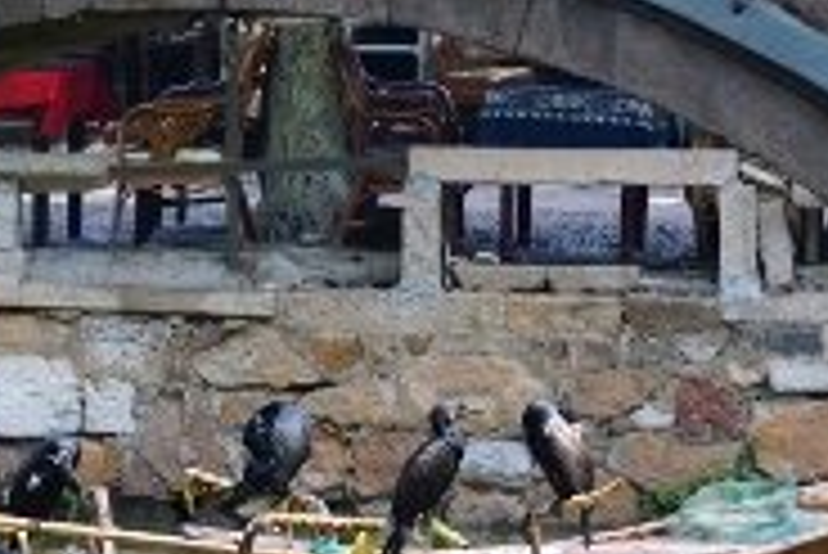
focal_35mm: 441
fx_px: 10153
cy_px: 520
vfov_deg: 3.1
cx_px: 256
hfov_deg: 4.7
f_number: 5.6
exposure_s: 1/250
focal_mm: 135
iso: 800
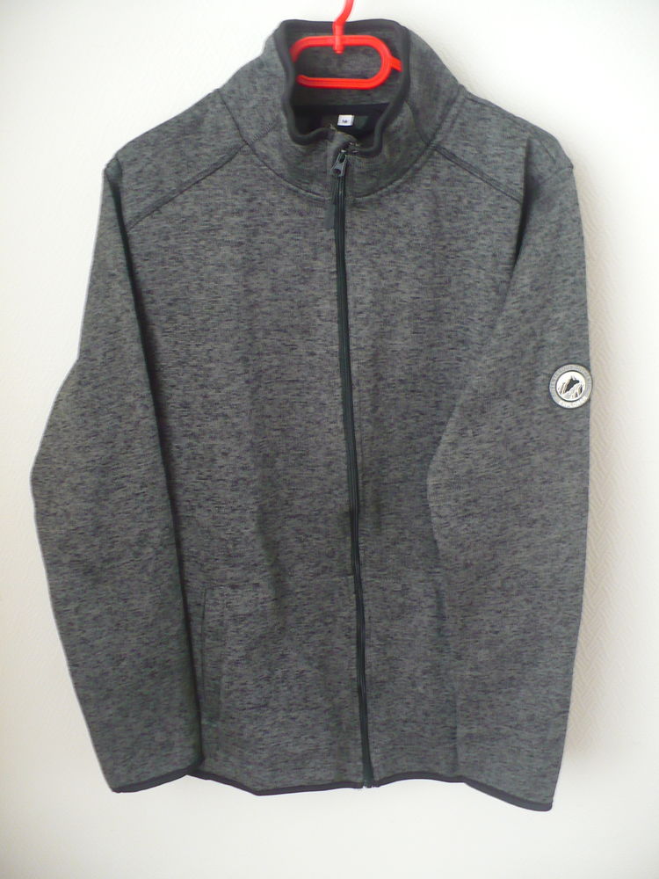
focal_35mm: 37
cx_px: 330
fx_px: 939
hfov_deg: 38.7
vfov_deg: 50.1
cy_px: 440
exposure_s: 1/6
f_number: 2.8
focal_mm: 6.1
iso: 200
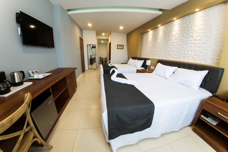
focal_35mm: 12
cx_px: 114
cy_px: 76
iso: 64
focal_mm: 12
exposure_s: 2.5
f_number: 22
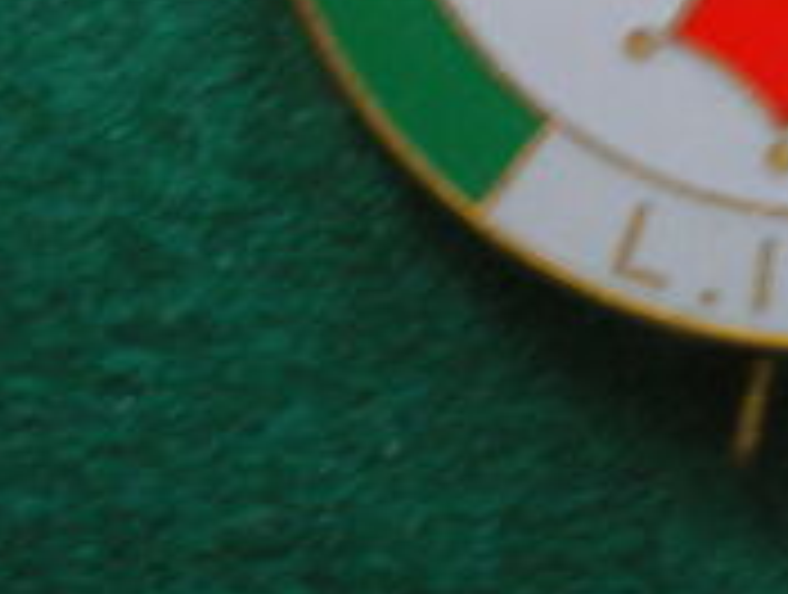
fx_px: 2372
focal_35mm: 104
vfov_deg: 13.7
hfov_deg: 18.5
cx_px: 716
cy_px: -198
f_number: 3.1
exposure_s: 1/6
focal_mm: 6.3
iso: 400
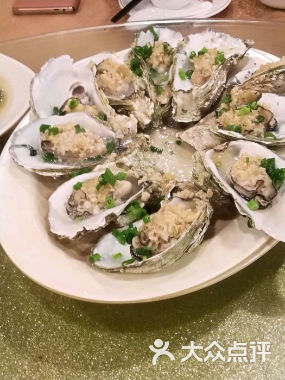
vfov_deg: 40.4
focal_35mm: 47
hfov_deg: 30.9
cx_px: 142
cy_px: 190
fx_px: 516
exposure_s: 1/33.3
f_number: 2
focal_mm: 4.04
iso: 125
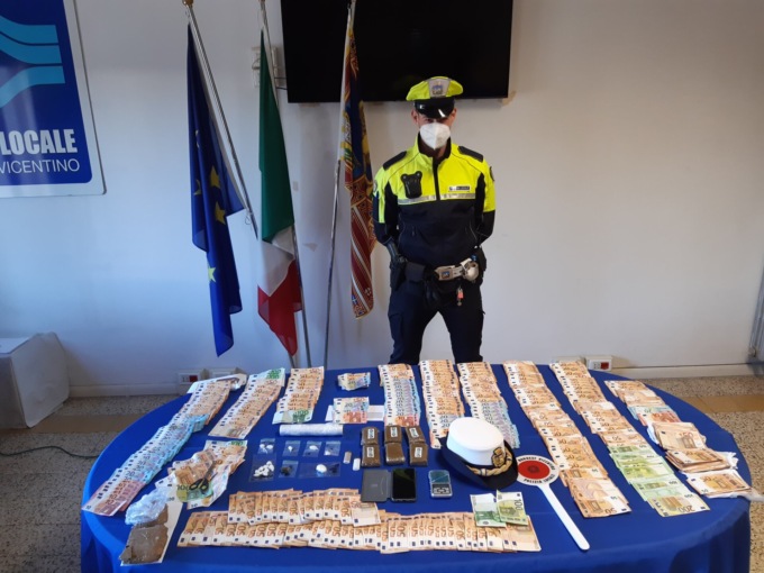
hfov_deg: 67.3
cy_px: 286
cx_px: 382
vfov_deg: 53.1
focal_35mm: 26
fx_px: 574
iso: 125
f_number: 1.7
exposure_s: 1/50
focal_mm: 3.92
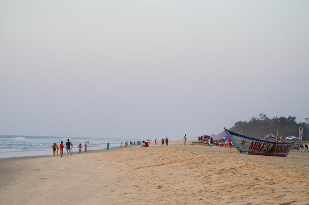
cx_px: 154
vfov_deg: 9.1
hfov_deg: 13.7
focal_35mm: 150
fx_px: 1287
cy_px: 102
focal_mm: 100
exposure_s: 1/160
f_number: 6.3
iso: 200
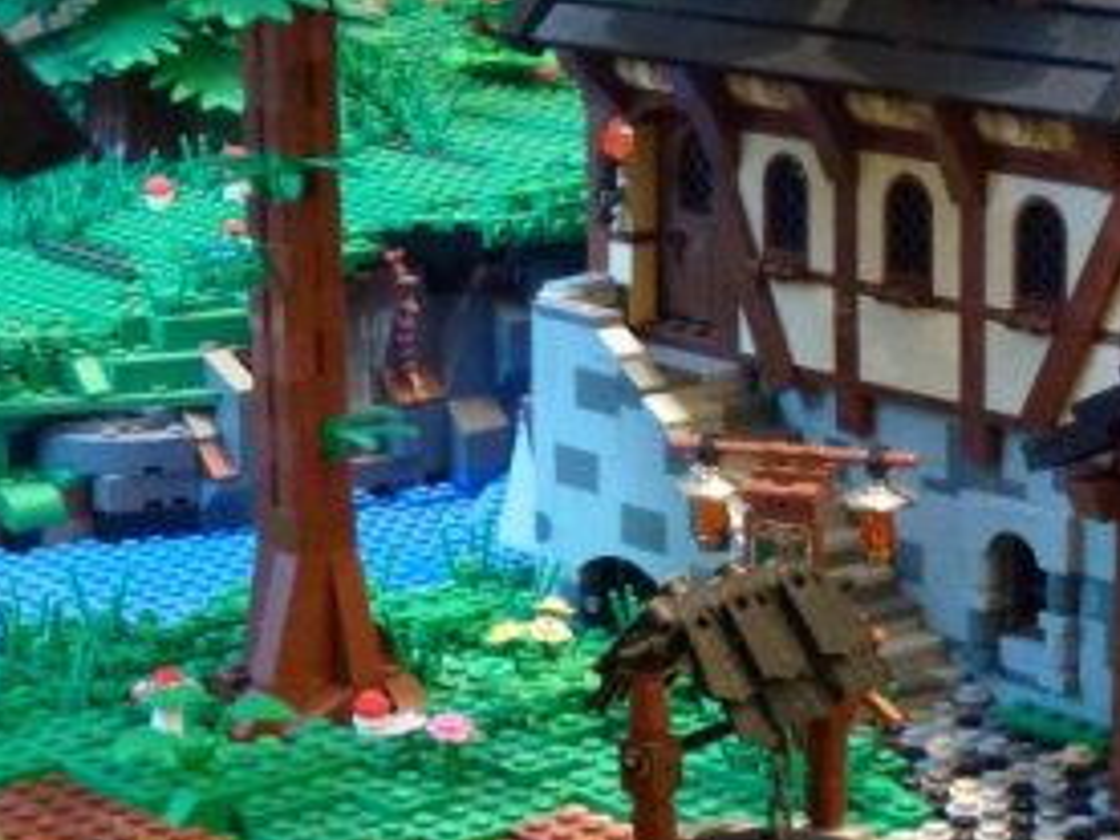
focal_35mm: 119
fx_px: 3850
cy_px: 365
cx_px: 426
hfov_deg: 16.5
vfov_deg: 12.4
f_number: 3.9
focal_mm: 7.4
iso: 400
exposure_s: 1/4
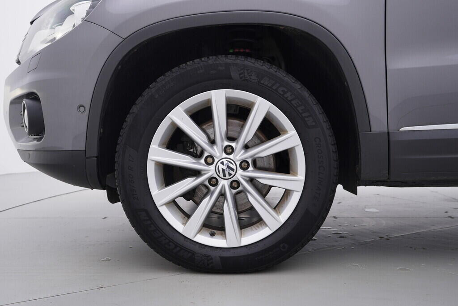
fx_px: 458
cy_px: 153
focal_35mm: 36
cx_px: 229
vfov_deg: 36.9
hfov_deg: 53.1
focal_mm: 24
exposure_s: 1/60
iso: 125
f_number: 3.5
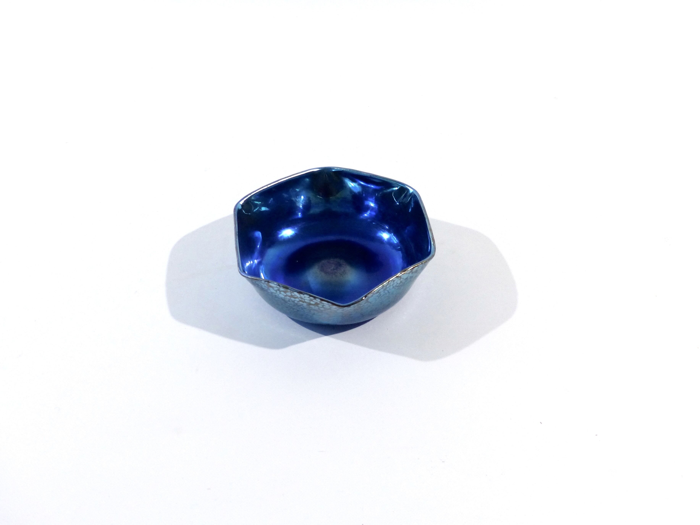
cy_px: 262
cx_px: 350
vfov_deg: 34.4
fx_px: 849
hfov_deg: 44.8
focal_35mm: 42
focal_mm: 7.6
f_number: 2.8
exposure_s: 1/20
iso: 400
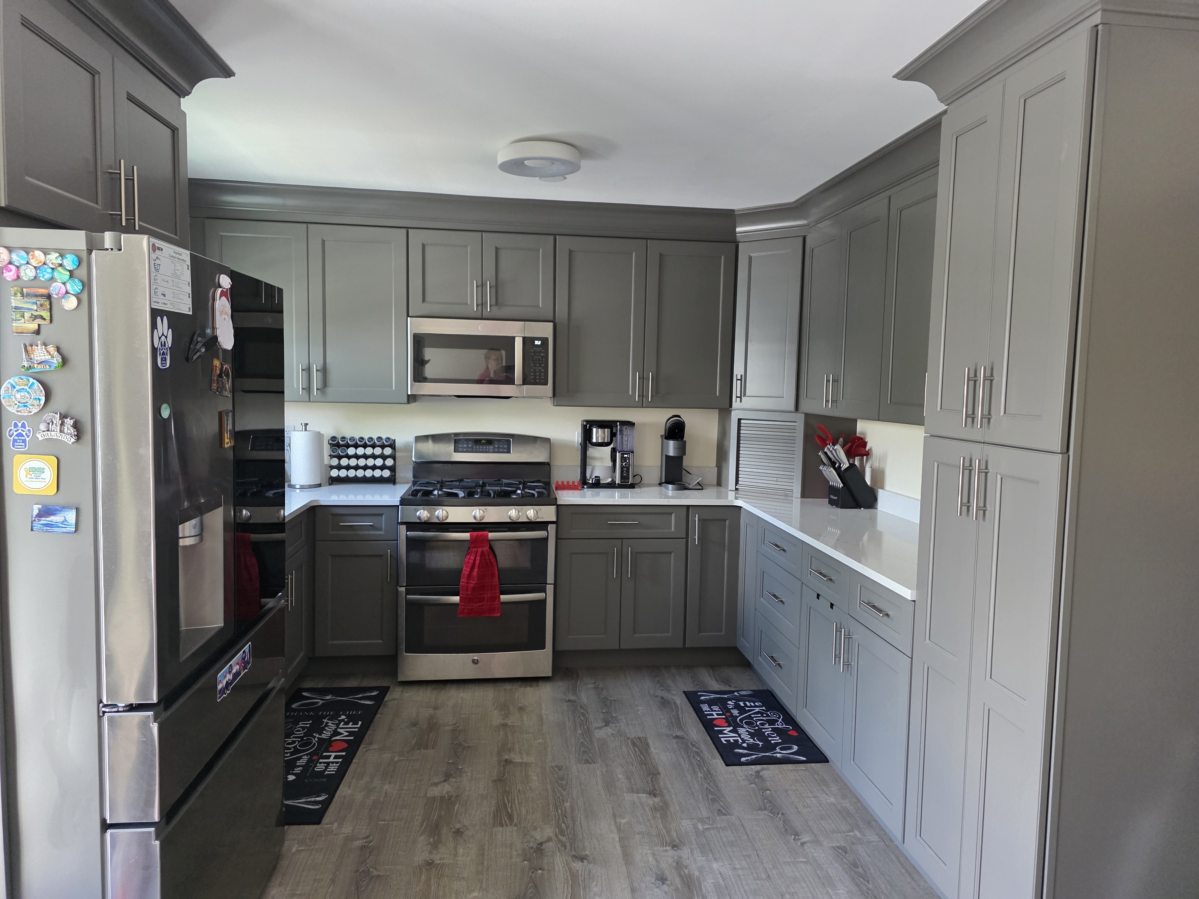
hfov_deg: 73.9
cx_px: 600
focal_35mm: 23
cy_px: 450
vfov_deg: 58.9
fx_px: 797
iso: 500
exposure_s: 1/120
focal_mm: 6.3
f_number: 1.7
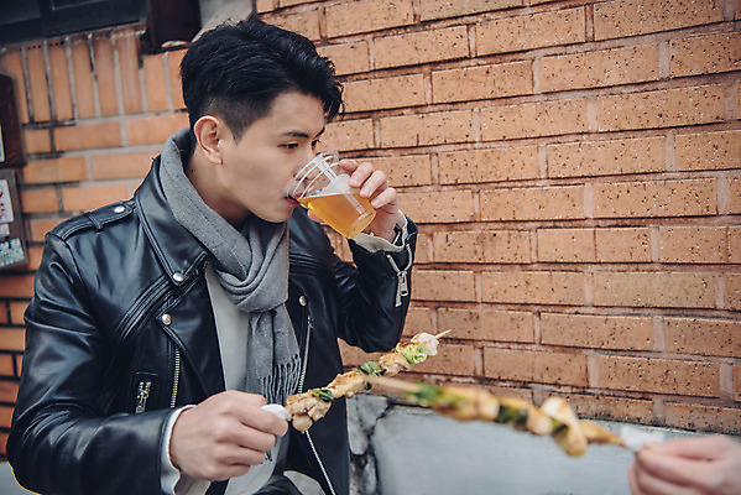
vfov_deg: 33.4
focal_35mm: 40
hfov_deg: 48.4
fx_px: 824
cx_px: 370
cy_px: 248
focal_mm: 40
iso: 640
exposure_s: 1/40
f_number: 2.8
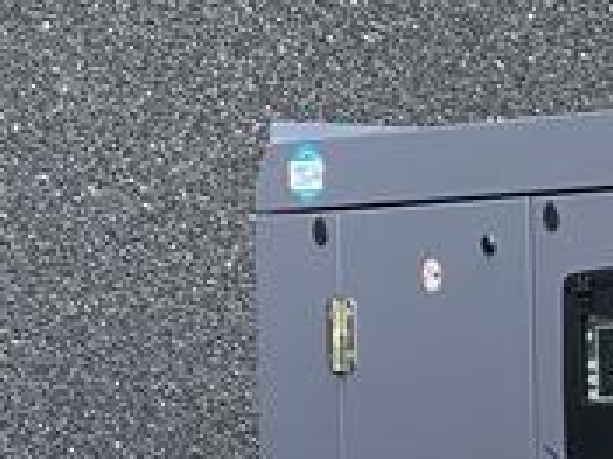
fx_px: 5185
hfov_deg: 6.5
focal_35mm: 293
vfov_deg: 5.0
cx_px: 1314
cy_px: 704
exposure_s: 1/168
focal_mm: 7.5
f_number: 2.2
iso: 20
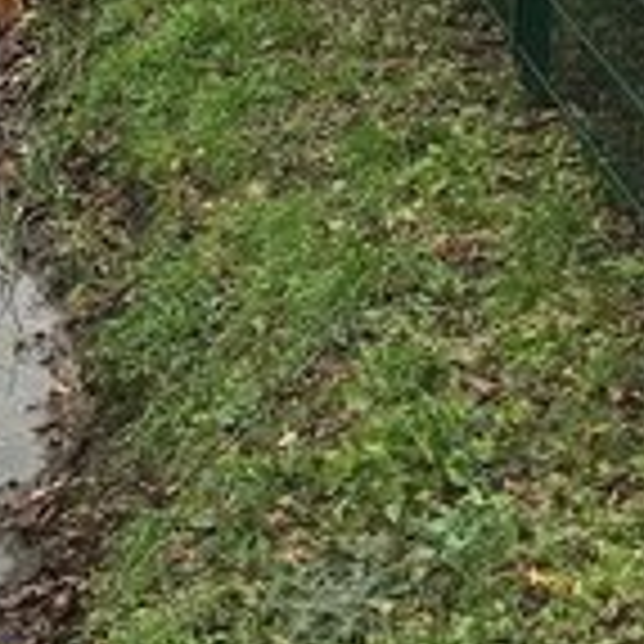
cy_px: -230
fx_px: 2336
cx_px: -72
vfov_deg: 14.9
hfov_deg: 15.3
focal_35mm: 111
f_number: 1.8
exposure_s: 1/380
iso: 20
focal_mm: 3.99
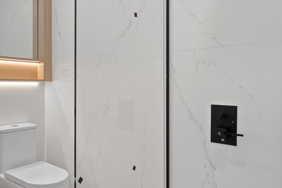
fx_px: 235
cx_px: 91
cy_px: 91
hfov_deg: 60.3
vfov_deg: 43.6
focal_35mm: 30
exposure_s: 1/15
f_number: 10
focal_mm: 14
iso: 400
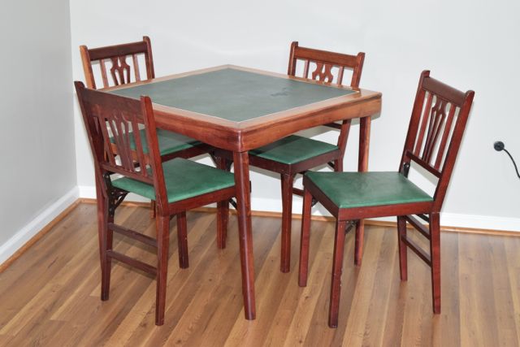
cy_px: 174
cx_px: 260
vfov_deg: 19.7
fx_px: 997
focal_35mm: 69
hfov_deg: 29.2
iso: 800
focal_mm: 46
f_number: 5.6
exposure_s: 1/125
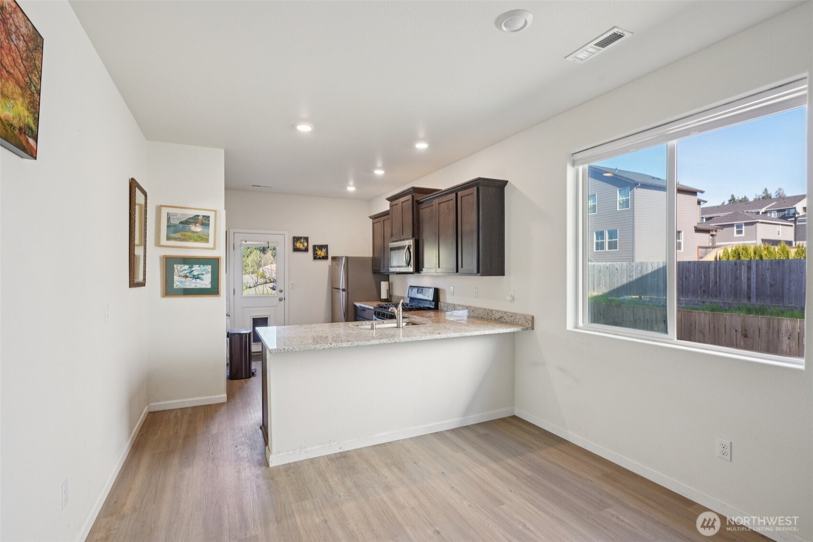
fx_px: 384
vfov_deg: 70.4
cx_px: 406
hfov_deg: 93.3
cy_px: 271
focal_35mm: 17
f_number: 8
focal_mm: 17
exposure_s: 1/30
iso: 400
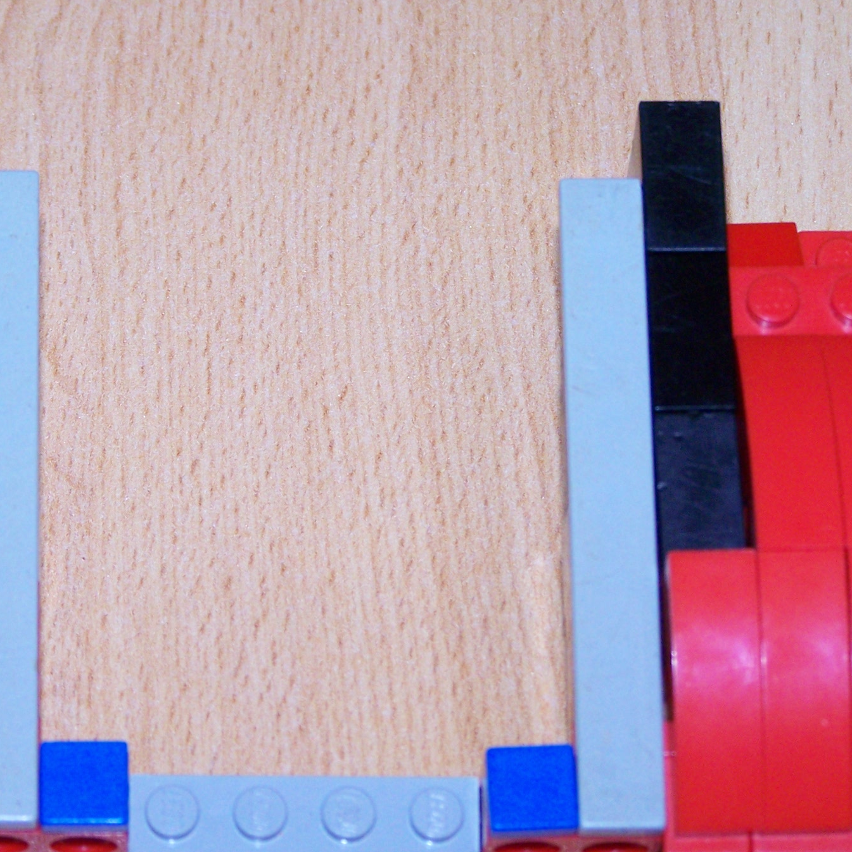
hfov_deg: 11.0
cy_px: 516
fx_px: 4428
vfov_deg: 11.0
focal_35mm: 159
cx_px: 341
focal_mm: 17.5
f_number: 3.2
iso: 160
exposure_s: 1/100
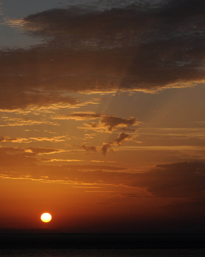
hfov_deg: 10.7
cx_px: 102
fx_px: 1096
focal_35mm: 145
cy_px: 103
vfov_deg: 13.3
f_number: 10
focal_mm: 85
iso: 200
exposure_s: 1/400
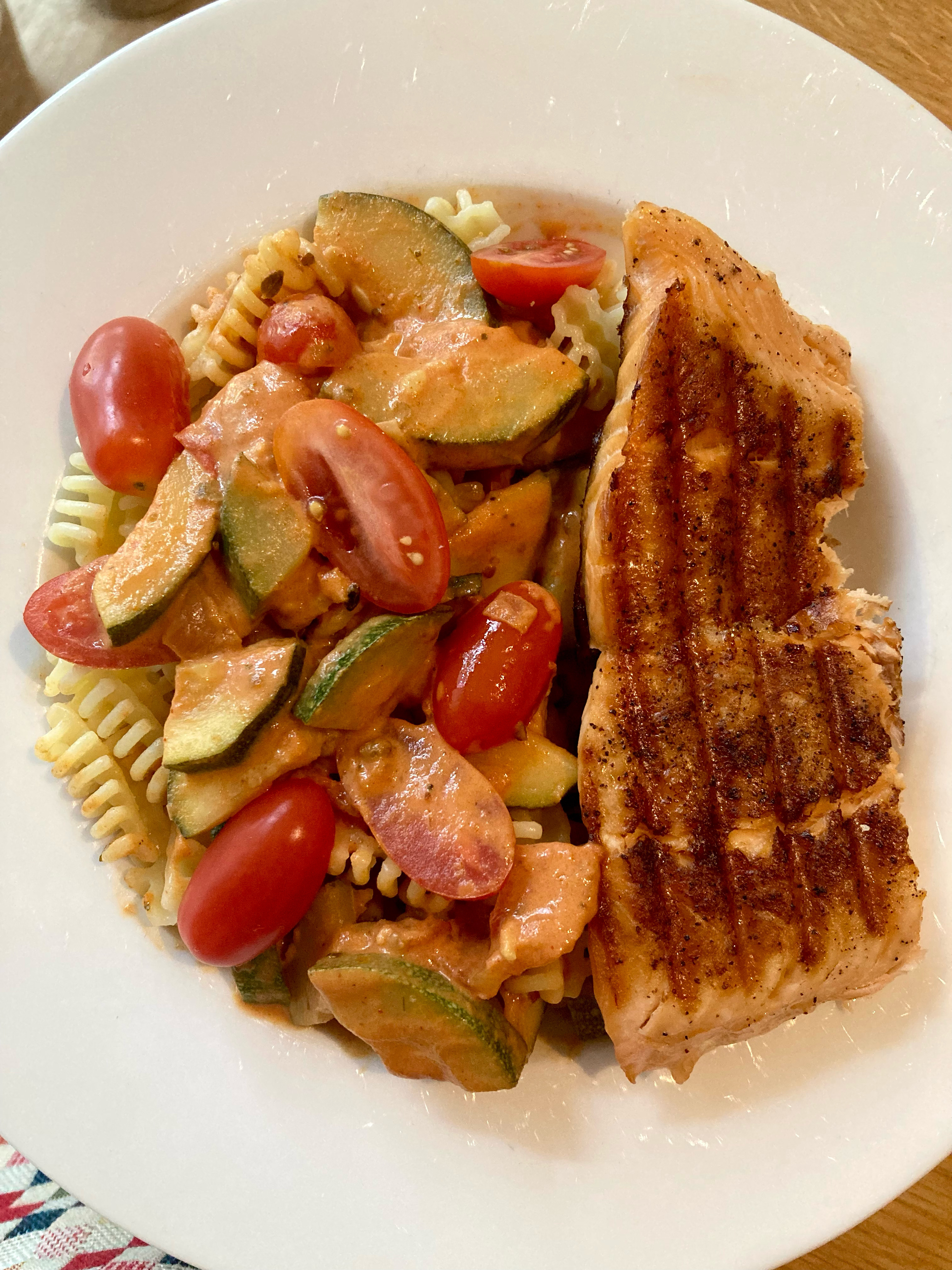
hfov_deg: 49.7
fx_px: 1027
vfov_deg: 63.4
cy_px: 635
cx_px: 476
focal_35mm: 28
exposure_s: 1/60
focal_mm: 3.99
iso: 320
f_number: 1.8
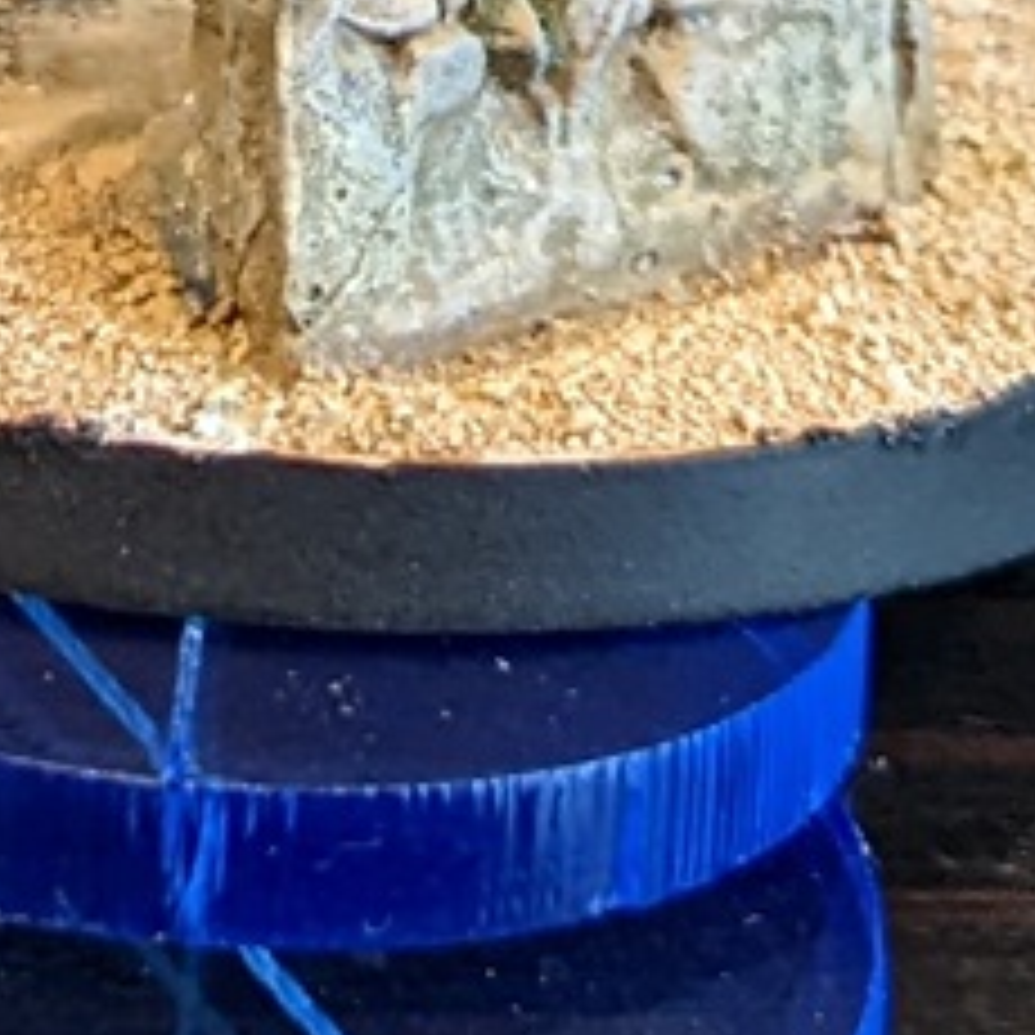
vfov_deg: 19.6
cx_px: 198
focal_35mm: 83
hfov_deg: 20.6
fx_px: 2808
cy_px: -225
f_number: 1.73
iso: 76
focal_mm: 4.38
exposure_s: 1/24
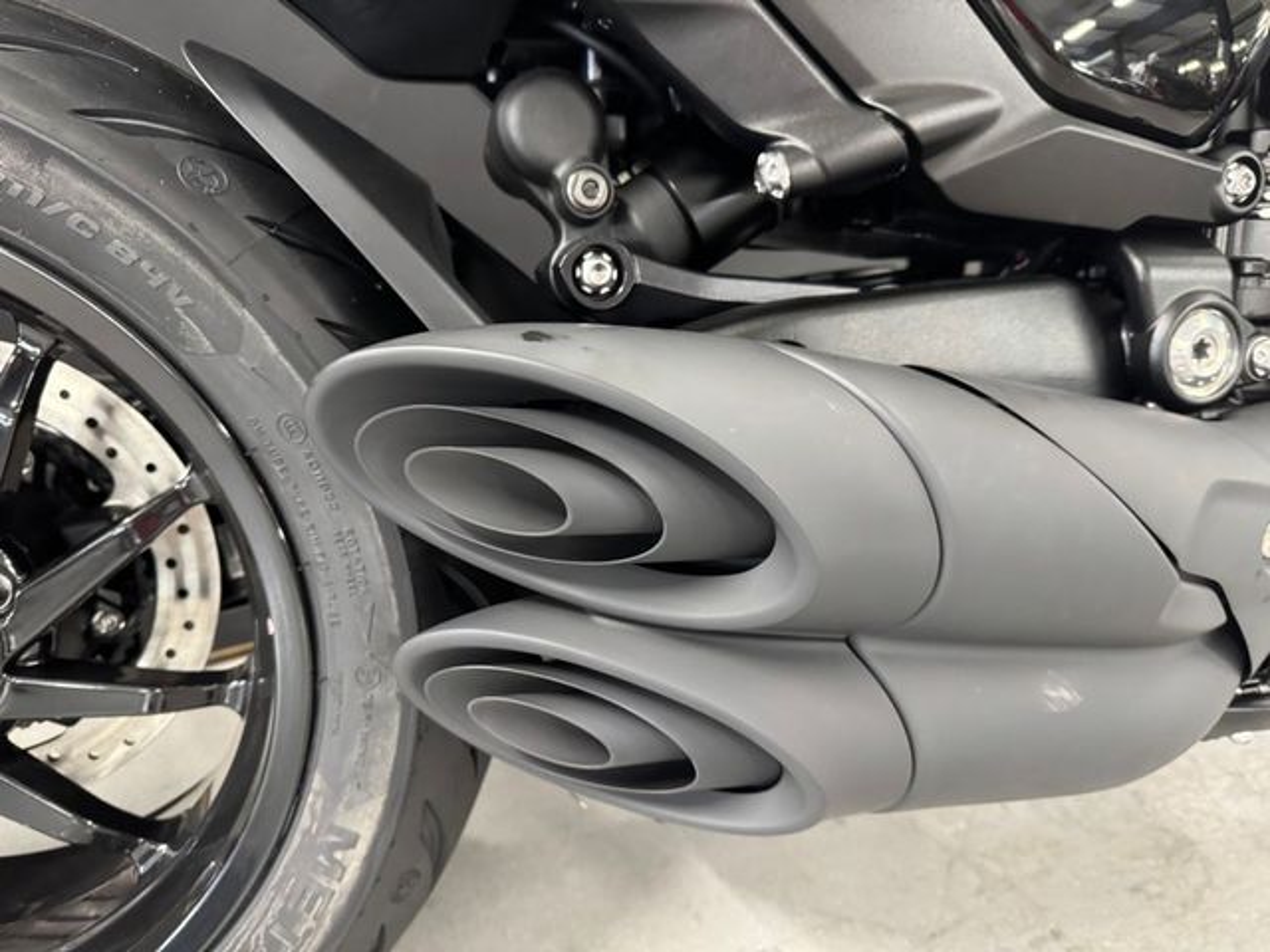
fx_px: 881
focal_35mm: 24
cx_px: 635
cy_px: 476
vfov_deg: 56.8
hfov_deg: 71.6
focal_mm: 6.76
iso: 800
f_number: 1.78
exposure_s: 1/50
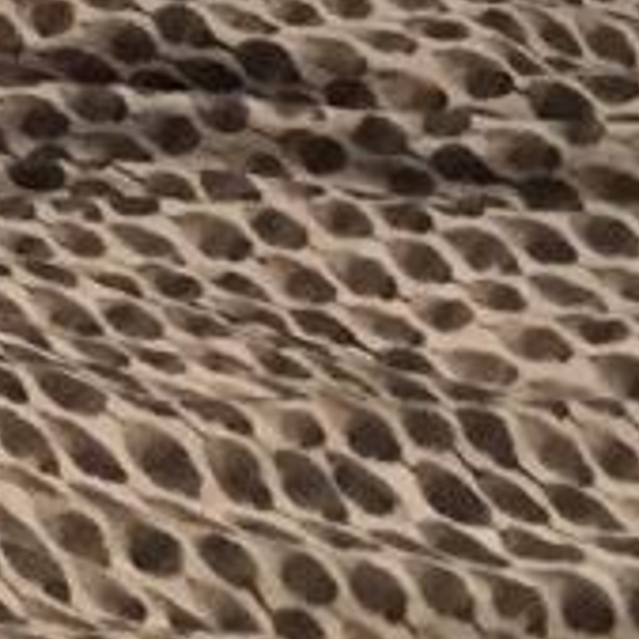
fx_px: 4553
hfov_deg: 7.5
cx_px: -904
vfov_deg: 7.1
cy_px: -1373
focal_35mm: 218
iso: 160
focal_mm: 4.15
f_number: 2.2
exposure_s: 1/30
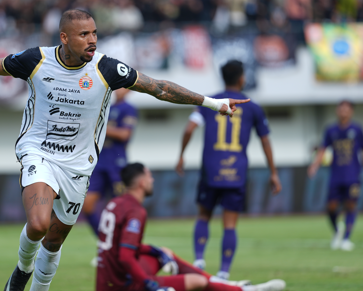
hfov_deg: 4.7
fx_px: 4405
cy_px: 115
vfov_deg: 3.8
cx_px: 113
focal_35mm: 410
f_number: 2.8
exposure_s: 1/2000
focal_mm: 300
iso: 200
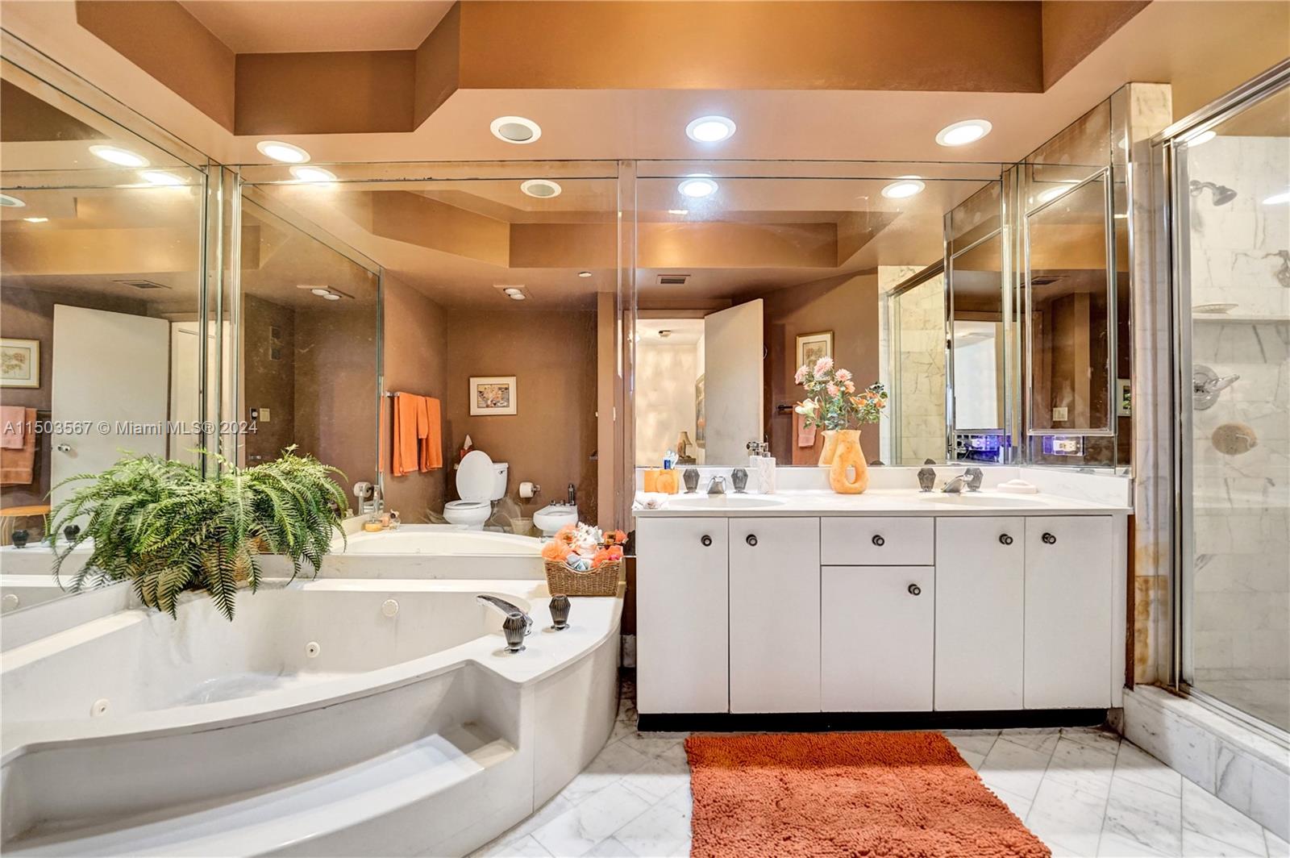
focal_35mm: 14
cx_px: 645
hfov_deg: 104.3
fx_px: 501
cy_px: 429
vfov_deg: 81.1
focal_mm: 14
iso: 1250
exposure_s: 1/100
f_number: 2.8
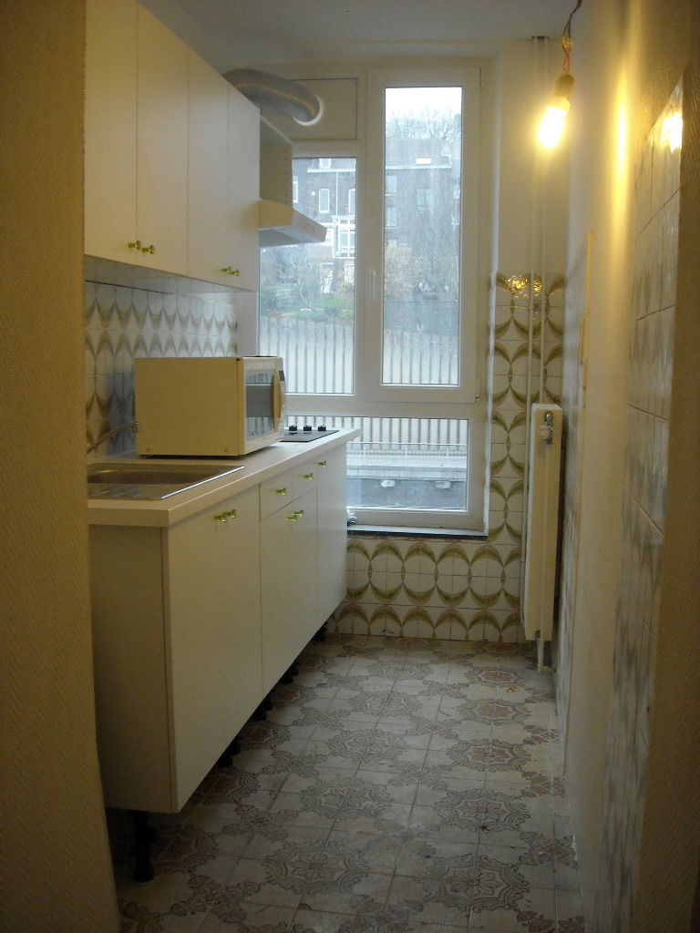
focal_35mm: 35
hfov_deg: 40.7
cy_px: 466
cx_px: 350
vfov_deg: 52.6
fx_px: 944
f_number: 2.8
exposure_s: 1/60
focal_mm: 5.7
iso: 270
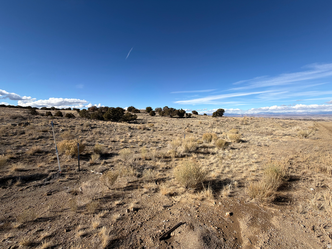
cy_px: 124
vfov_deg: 85.7
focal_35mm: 14
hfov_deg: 102.1
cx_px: 166
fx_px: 134
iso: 20
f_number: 2.2
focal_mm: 2.22
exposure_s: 1/1017
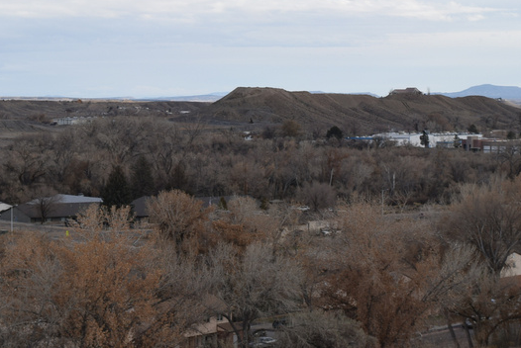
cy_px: 120
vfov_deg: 12.4
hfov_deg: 18.4
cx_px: 216
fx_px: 1608
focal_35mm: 111
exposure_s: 1/200
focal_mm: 38
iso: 100
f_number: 8
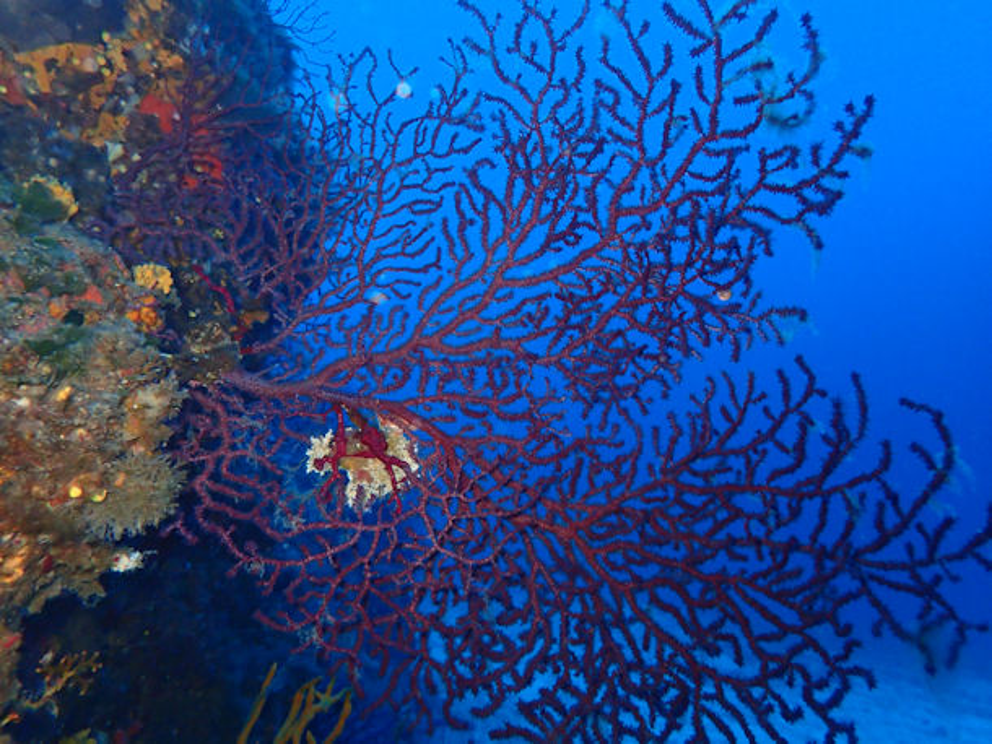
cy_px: 372
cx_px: 496
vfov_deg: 54.9
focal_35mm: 25
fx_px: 717
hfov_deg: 69.4
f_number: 2.8
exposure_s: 1/60
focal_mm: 4.5
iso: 640
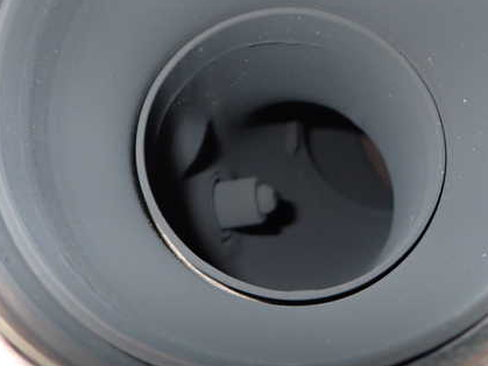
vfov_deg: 33.5
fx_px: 606
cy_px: 154
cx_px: 338
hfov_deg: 43.1
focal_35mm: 43
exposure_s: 1/30
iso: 320
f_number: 6.3
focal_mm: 5.4
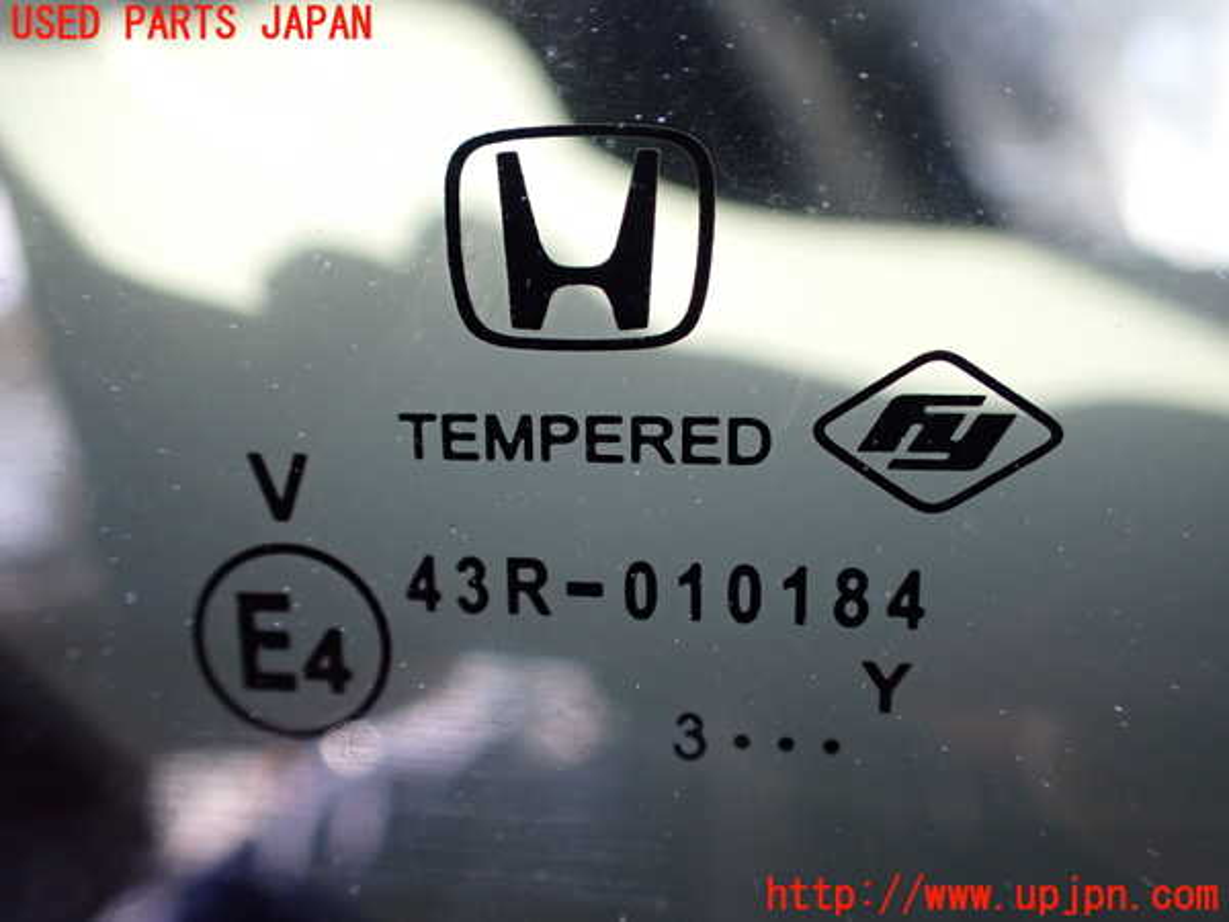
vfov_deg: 46.8
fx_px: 1065
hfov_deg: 60.0
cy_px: 461
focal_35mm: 30
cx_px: 614
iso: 400
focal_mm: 5.4
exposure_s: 1/125
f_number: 2.3
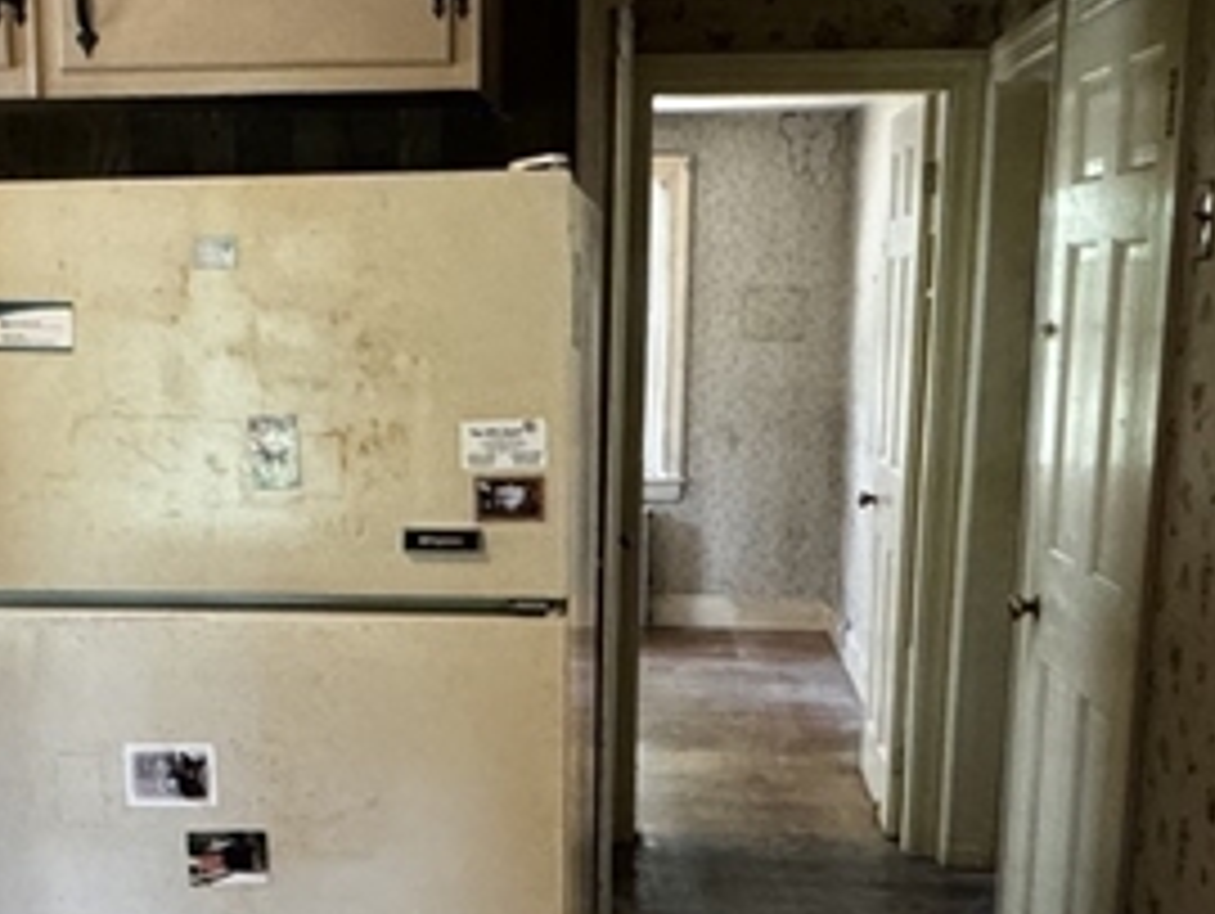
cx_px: 387
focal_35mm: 53
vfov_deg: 27.3
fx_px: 1862
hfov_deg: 35.7
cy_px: 657
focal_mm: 2.22
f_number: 2.2
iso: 640
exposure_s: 1/60
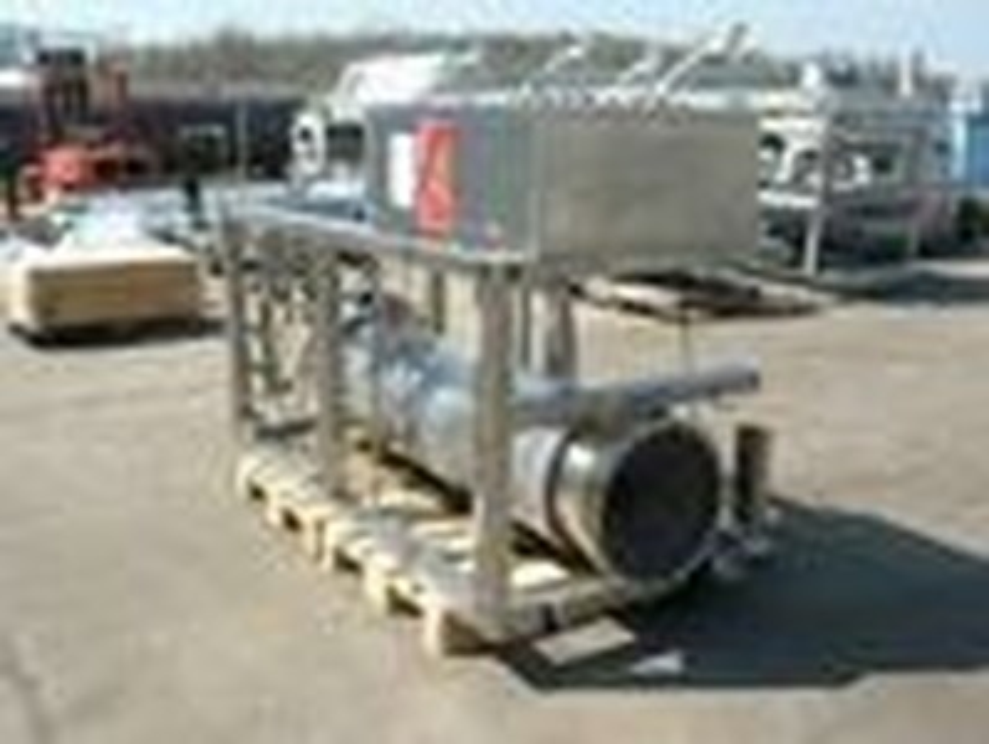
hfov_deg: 51.3
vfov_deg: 39.7
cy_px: 372
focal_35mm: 36
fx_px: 1029
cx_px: 494
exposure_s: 1/125
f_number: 8
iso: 100
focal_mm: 4.6
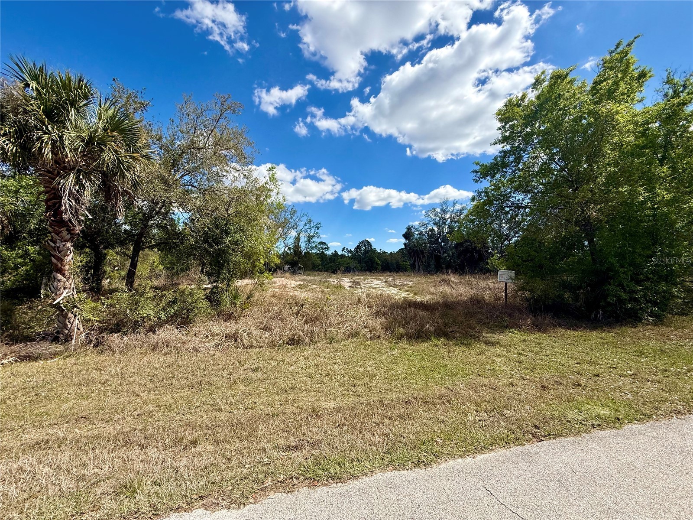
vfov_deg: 85.7
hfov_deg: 102.1
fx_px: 280
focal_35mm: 14
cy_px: 260
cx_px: 346
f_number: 2.2
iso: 50
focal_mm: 2.22
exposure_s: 1/2320
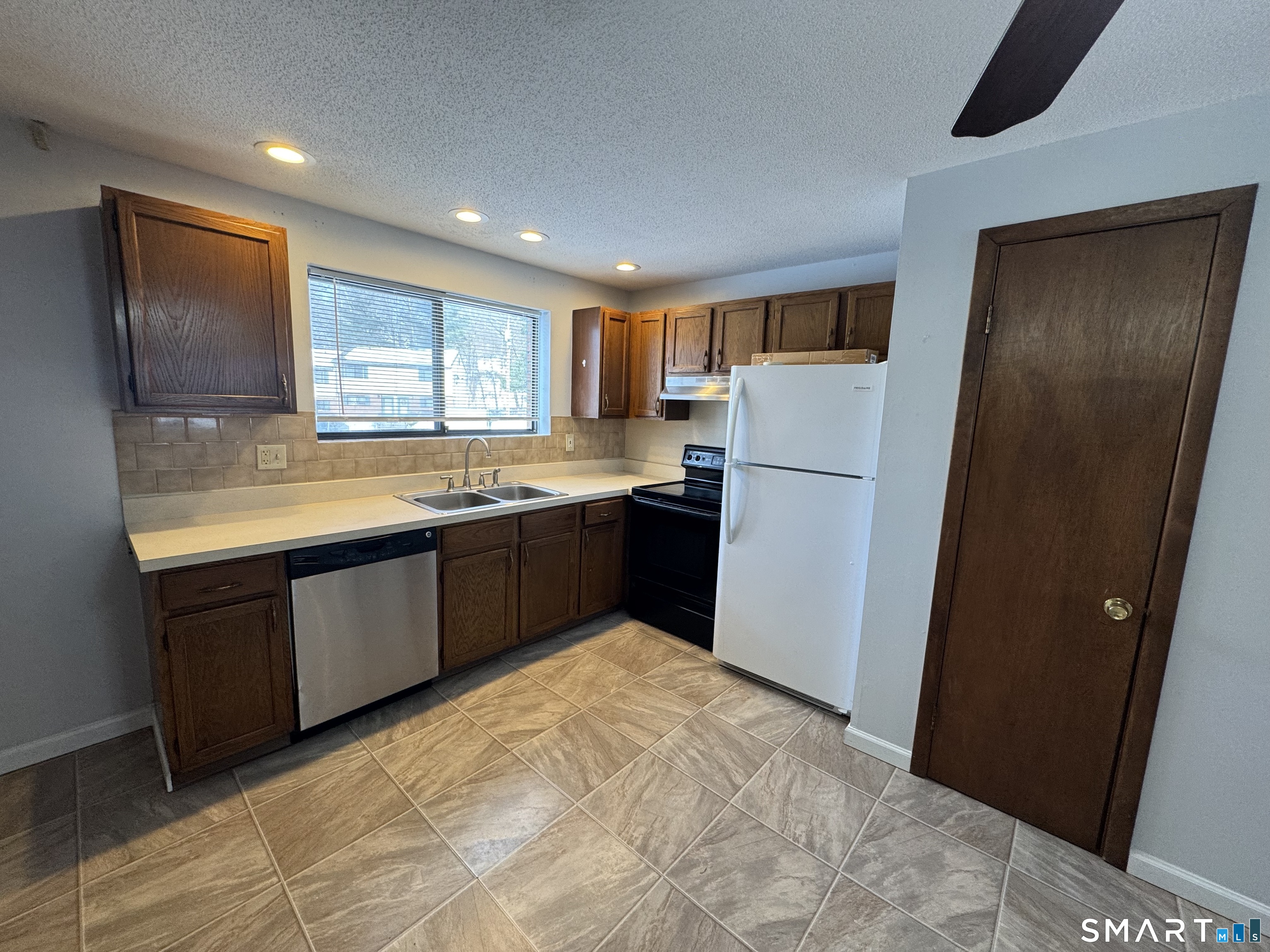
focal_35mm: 14
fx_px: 514
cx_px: 635
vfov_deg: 85.7
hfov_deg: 102.1
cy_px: 476
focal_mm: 2.22
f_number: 2.2
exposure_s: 1/120
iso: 160
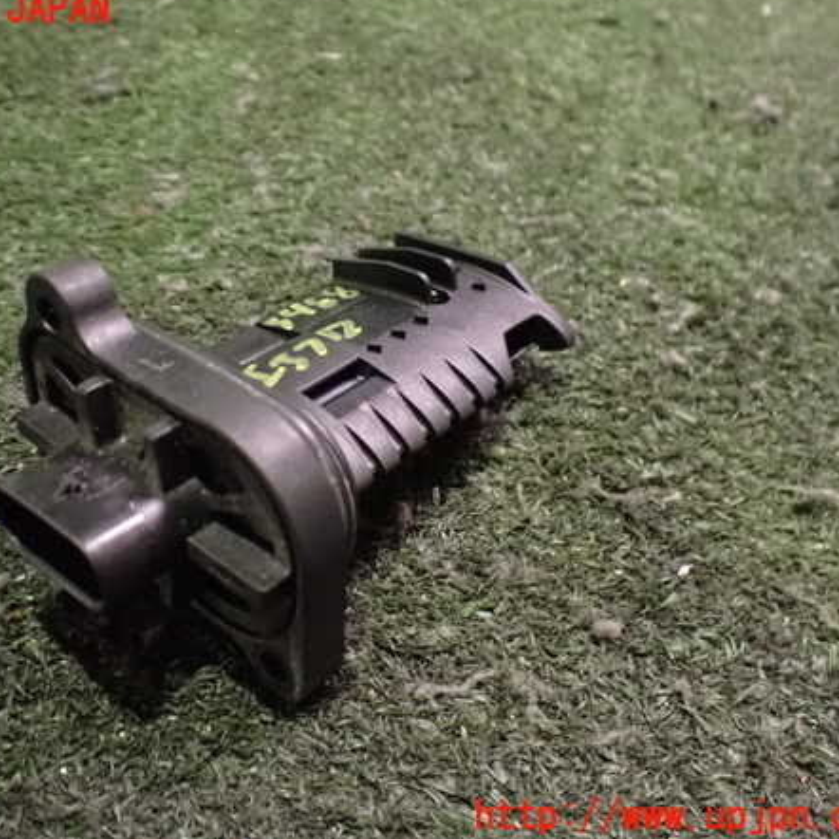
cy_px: 414
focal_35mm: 36
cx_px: 334
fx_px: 987
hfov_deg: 45.8
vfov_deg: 46.0
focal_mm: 5.4
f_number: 2.3
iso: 1600
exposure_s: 1/30
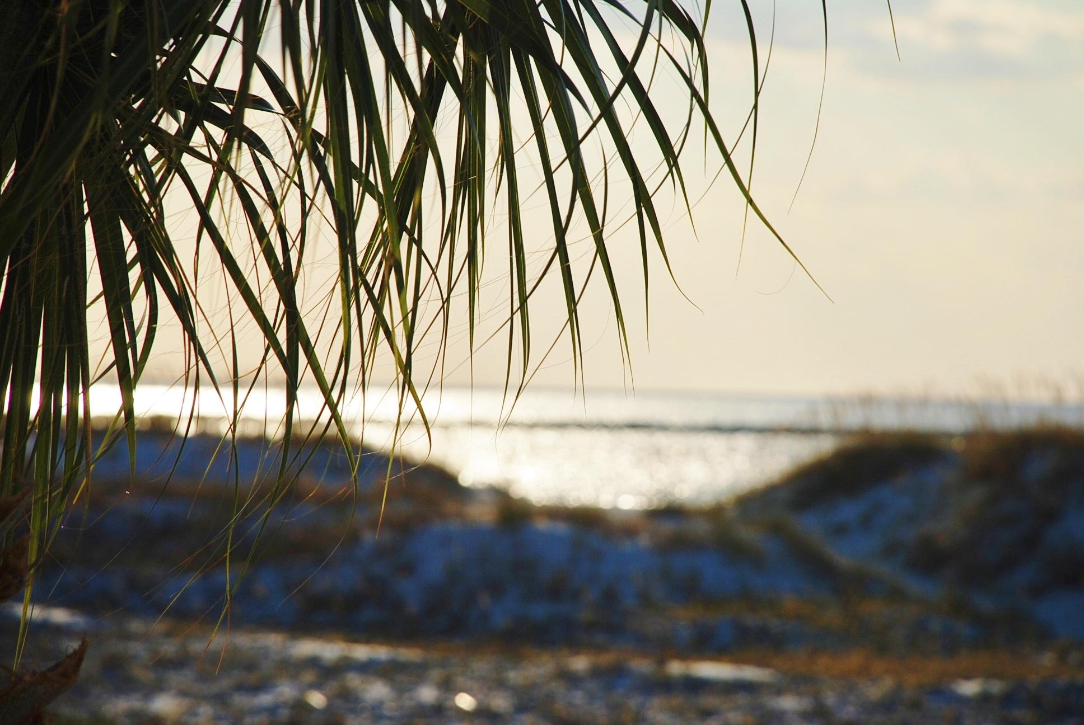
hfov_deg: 10.1
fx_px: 6105
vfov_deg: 6.8
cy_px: 362
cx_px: 542
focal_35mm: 202
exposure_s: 1/1000
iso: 100
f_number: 8
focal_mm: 135
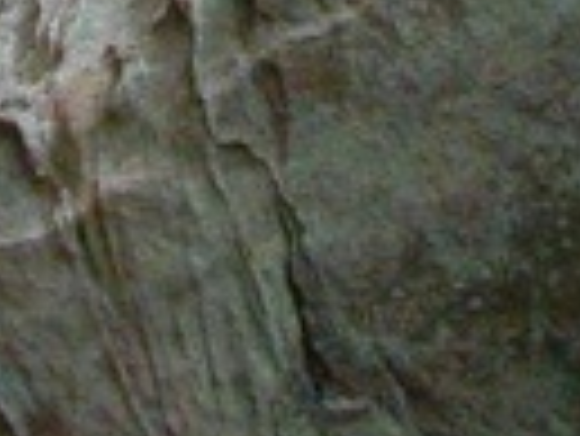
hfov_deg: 9.5
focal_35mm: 209
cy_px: -778
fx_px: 3505
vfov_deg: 6.6
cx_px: 373
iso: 400
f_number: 2.8
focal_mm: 8.9
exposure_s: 1/60
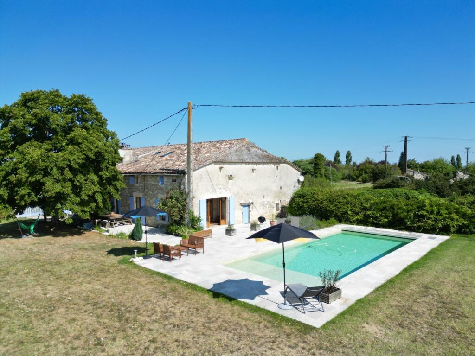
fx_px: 329
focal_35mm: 24
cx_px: 238
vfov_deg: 56.8
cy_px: 178
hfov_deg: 71.6
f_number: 1.7
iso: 150
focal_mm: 6.72
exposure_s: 1/4000
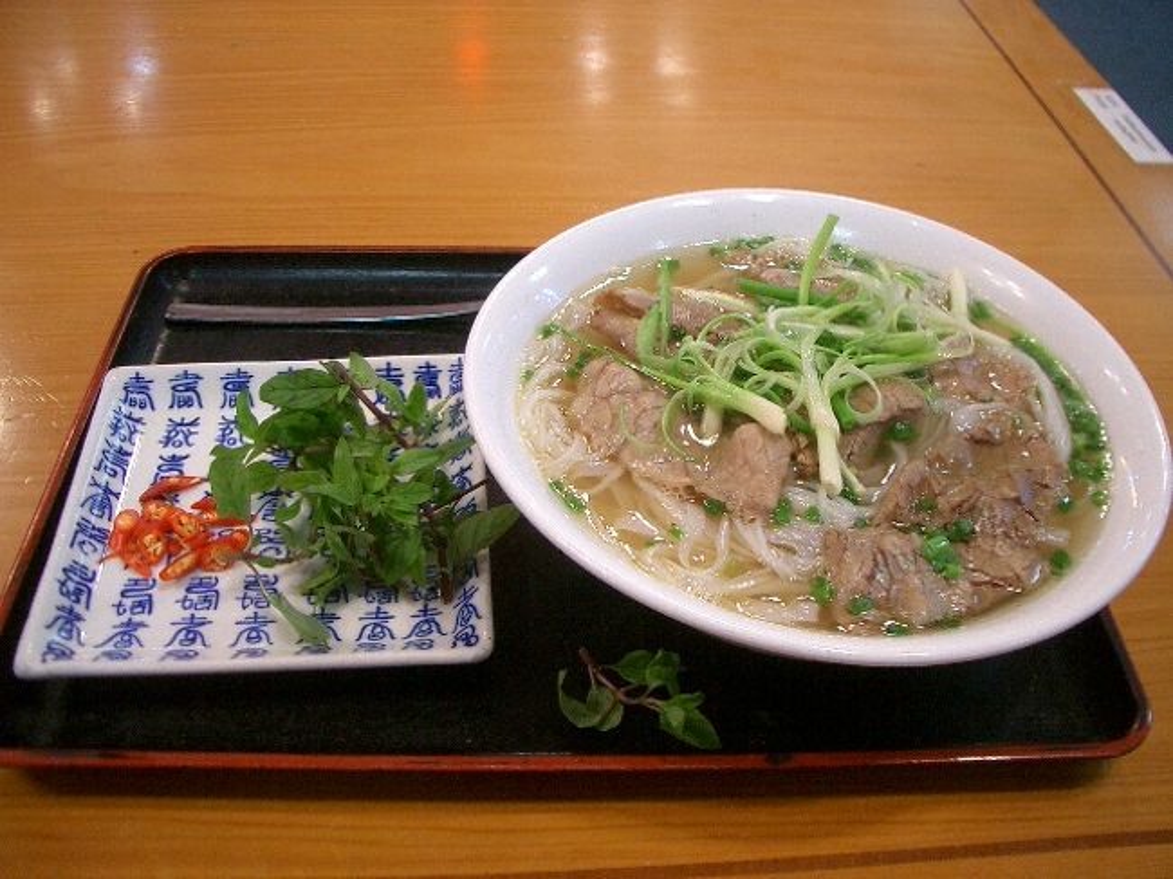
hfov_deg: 52.6
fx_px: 1186
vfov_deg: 40.7
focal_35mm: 35
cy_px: 440
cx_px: 586
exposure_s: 1/15
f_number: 2.6
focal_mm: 5.8
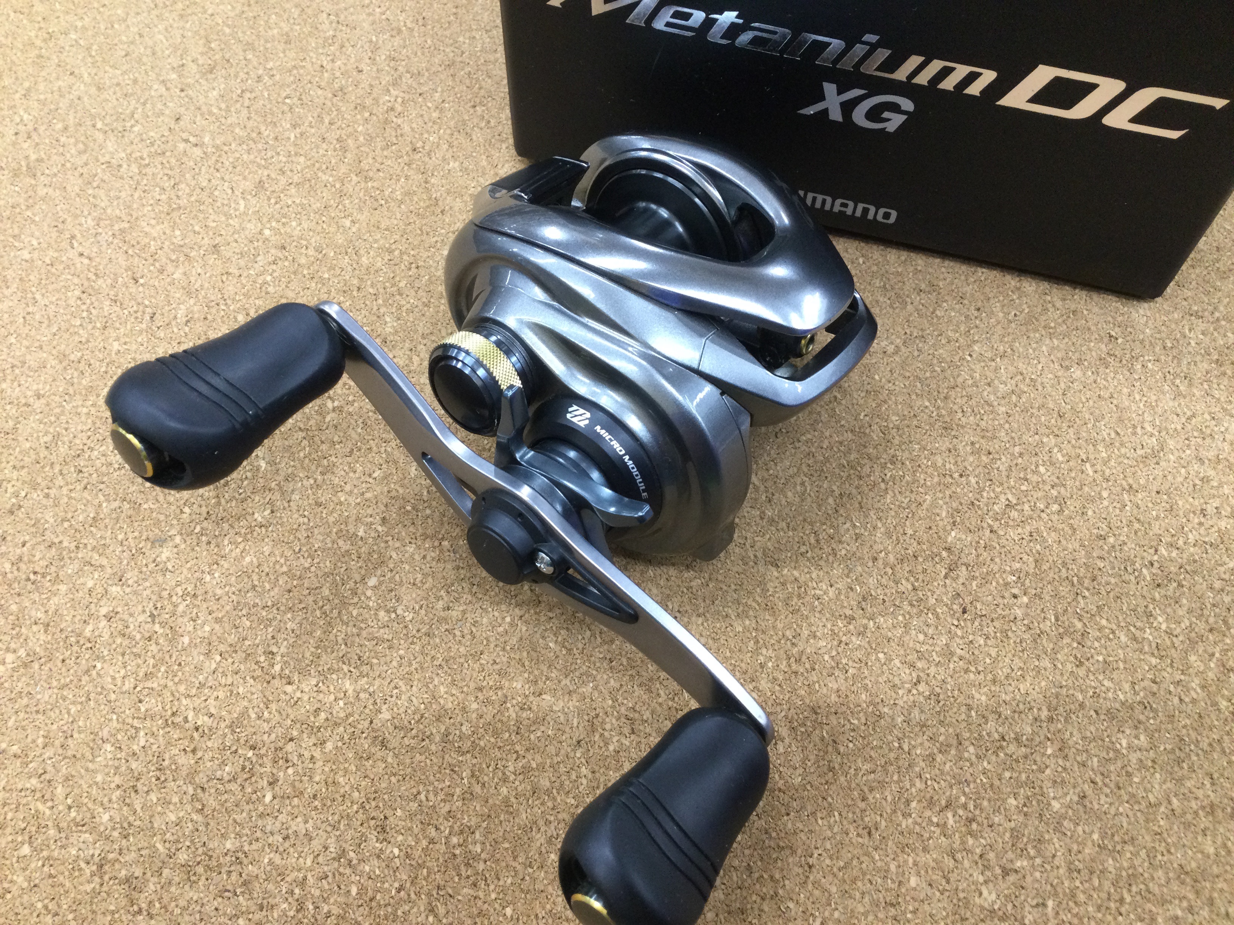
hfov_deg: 58.4
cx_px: 617
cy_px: 462
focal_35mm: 31
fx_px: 1105
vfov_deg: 45.4
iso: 80
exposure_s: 1/30
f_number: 2.4
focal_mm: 3.3
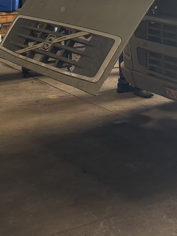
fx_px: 566
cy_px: -95
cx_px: 202
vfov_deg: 20.8
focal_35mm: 83
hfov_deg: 17.1
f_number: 1.78
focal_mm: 6.76
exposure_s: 1/121
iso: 160
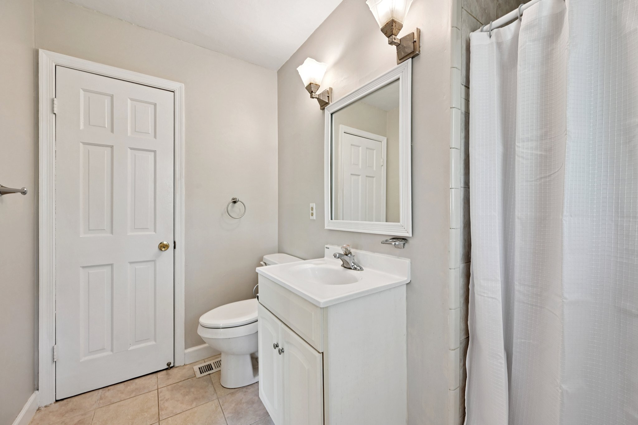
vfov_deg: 81.2
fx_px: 248
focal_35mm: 14
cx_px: 319
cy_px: 212
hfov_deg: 104.3
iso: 400
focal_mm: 14
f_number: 8
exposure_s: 1/10
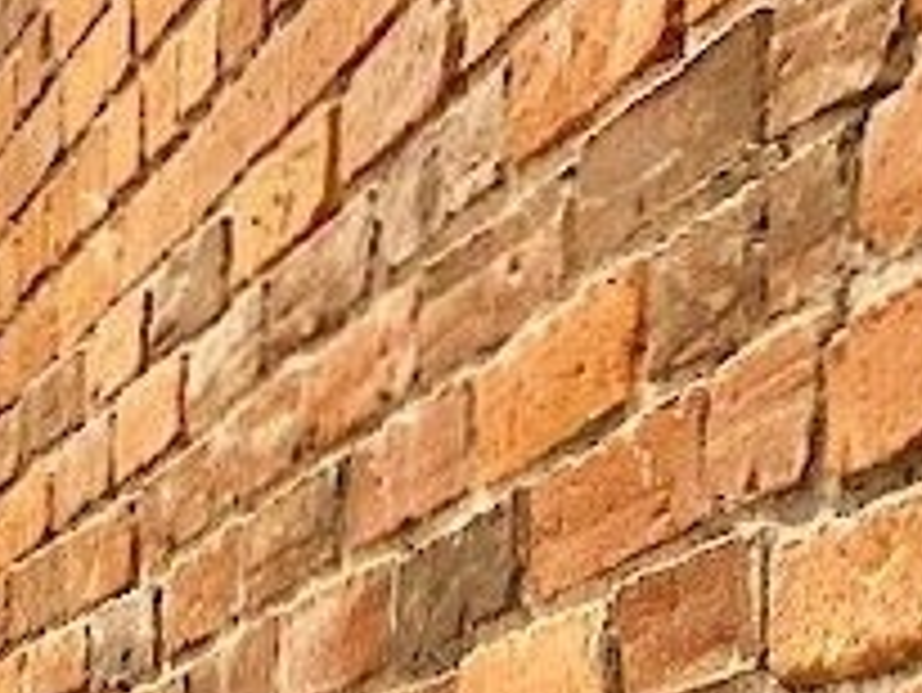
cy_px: 1588
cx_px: -585
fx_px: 3385
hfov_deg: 14.2
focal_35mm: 127
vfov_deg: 10.3
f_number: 1.8
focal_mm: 4.25
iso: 200
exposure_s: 1/60
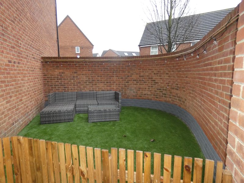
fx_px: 141
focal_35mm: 20
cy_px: 92
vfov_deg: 66.0
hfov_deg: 81.7
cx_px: 122
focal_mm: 3.6
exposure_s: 1/60
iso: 400
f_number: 2.8
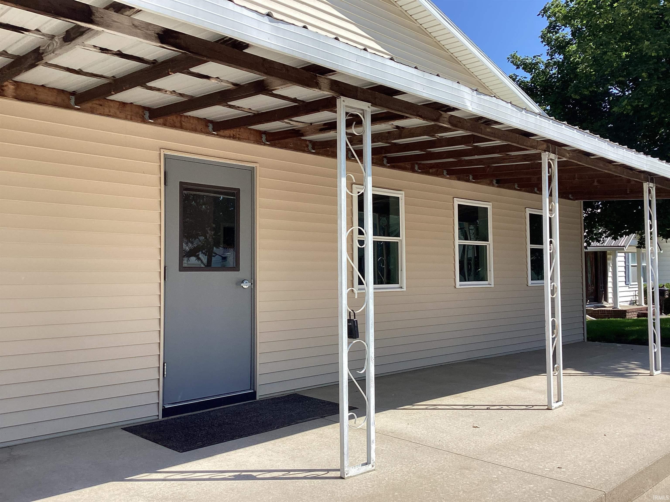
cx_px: 335
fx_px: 600
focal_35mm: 31
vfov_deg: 45.4
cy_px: 251
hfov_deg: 58.4
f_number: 2.4
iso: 25
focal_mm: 3.3
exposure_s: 1/926
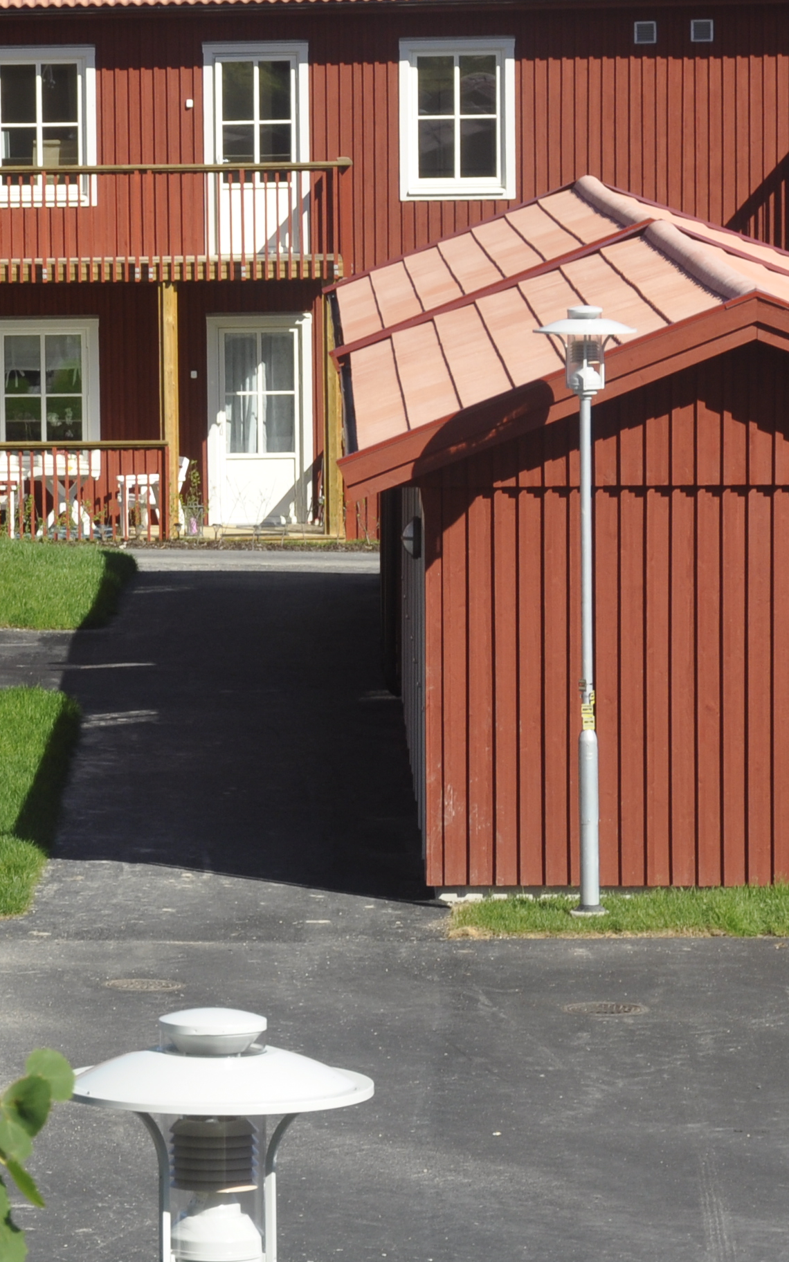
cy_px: 457
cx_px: -116
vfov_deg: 10.4
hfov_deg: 6.5
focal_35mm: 201
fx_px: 6915
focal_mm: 56
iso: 200
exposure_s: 1/200
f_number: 11
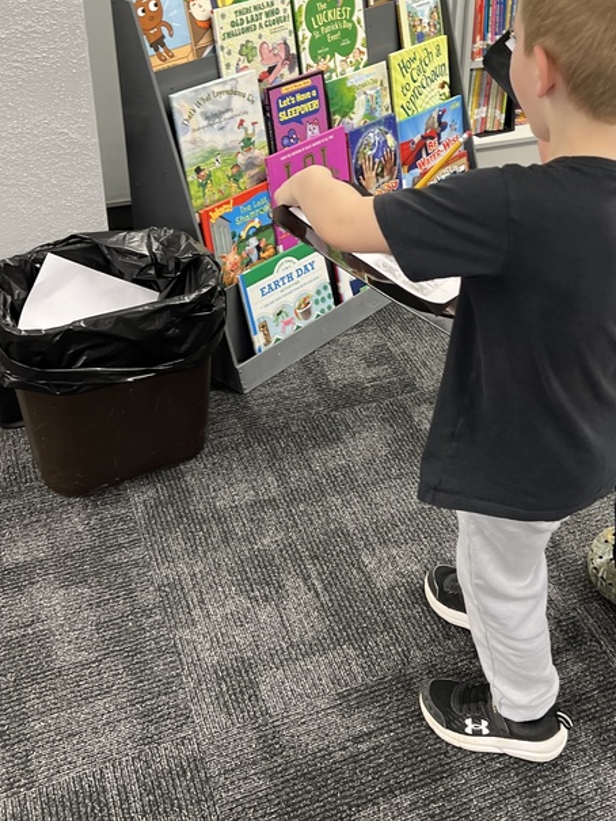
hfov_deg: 32.5
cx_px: 422
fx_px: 1044
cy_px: 252
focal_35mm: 44
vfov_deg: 42.2
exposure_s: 1/120
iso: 125
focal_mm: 5.7
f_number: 1.5
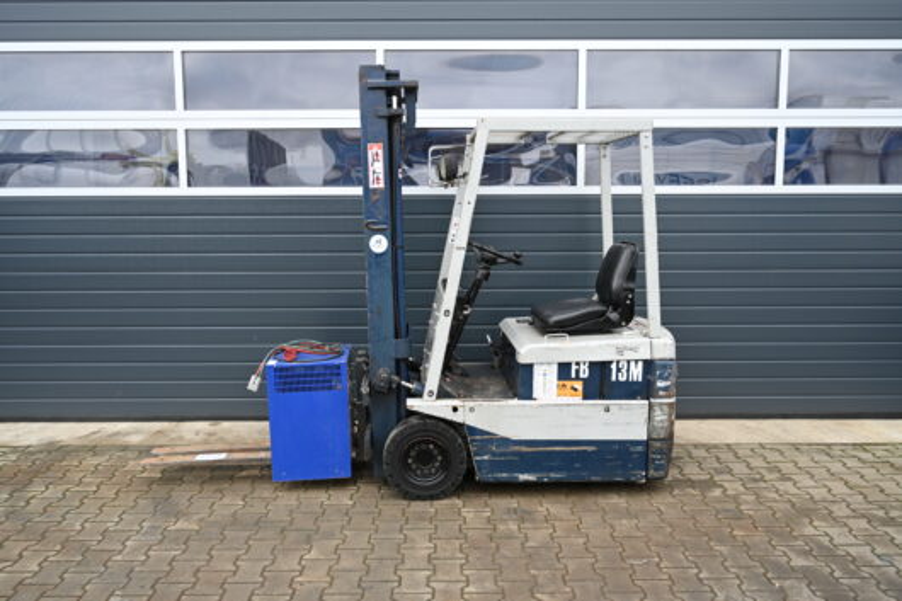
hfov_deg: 59.5
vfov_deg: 41.7
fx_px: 789
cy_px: 300
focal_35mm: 32
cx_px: 451
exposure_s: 1/250
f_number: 4
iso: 250
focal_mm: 31.5
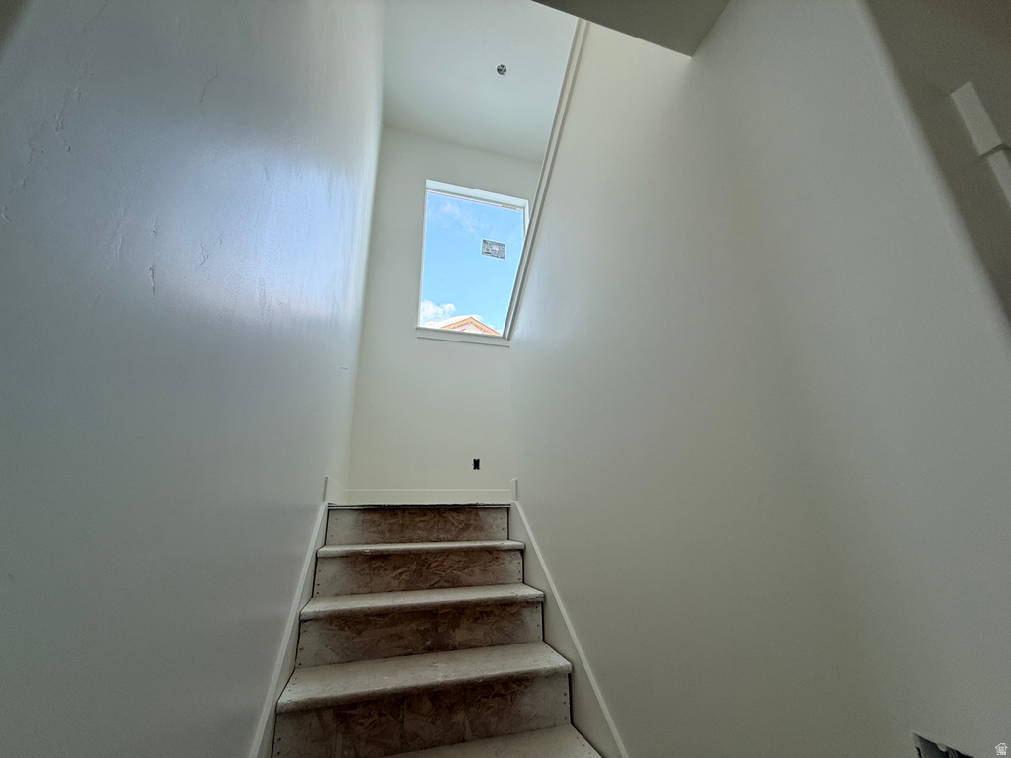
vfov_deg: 85.7
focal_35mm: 14
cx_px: 506
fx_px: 409
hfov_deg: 102.1
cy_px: 379
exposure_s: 1/99
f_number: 2.2
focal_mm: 2.22
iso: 100
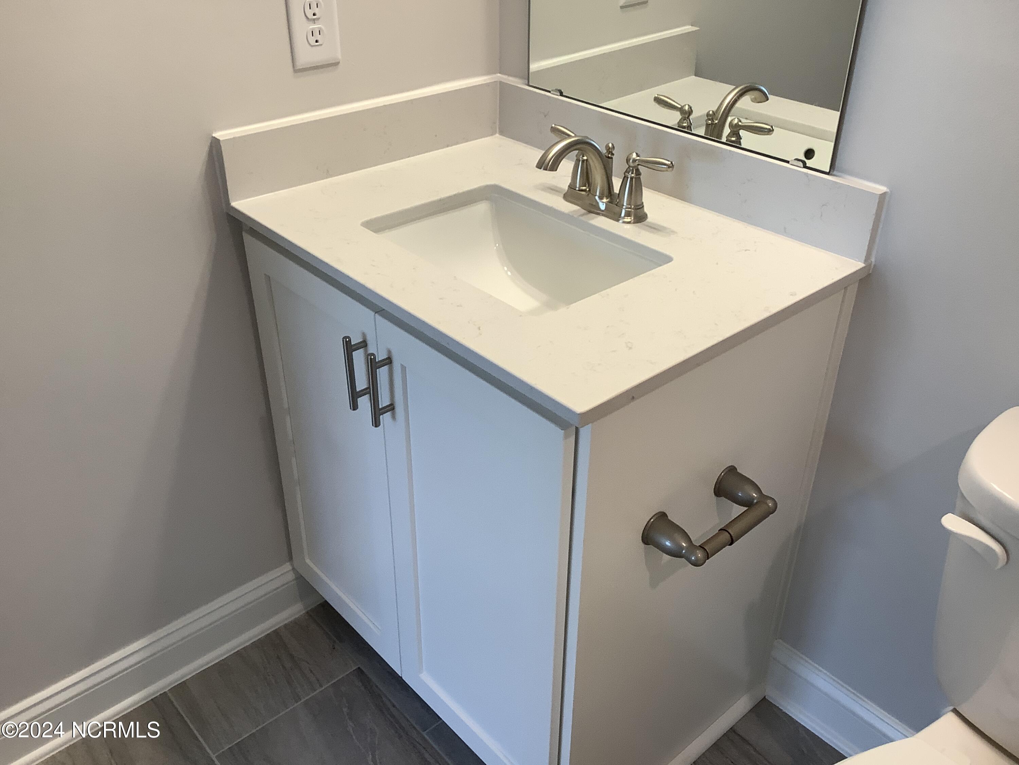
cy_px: 382
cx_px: 510
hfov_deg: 58.4
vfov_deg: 45.4
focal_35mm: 31
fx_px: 913
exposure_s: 1/50
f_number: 2.4
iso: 64
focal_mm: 3.3
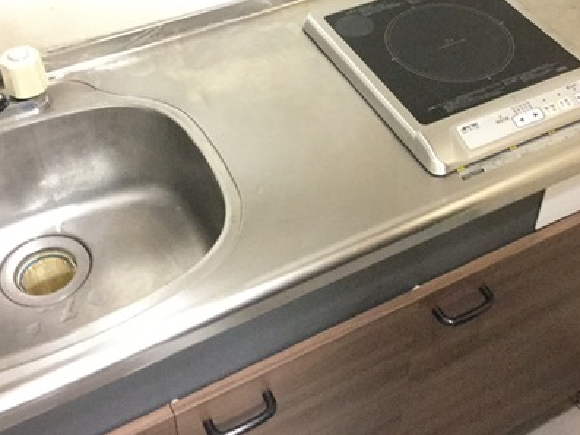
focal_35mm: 50
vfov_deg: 28.7
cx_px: 330
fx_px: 838
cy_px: 111
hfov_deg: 38.1
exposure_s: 1/15
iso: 500
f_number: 2.4
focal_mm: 3.3
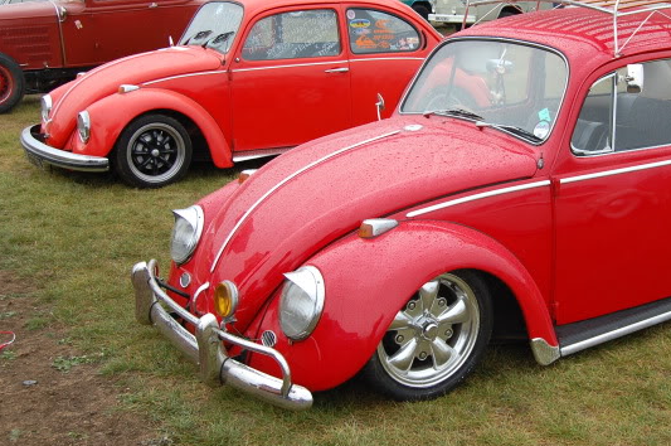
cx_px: 475
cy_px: 181
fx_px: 963
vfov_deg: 26.0
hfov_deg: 37.7
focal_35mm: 52
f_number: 6.3
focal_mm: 23
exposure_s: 1/160
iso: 200
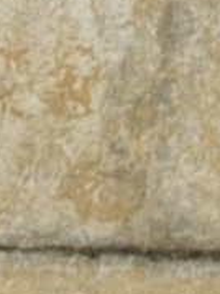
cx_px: 565
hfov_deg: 4.0
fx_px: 3114
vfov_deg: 5.1
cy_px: -625
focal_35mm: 367
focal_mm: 6.86
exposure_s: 1/389
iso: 64
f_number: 1.78
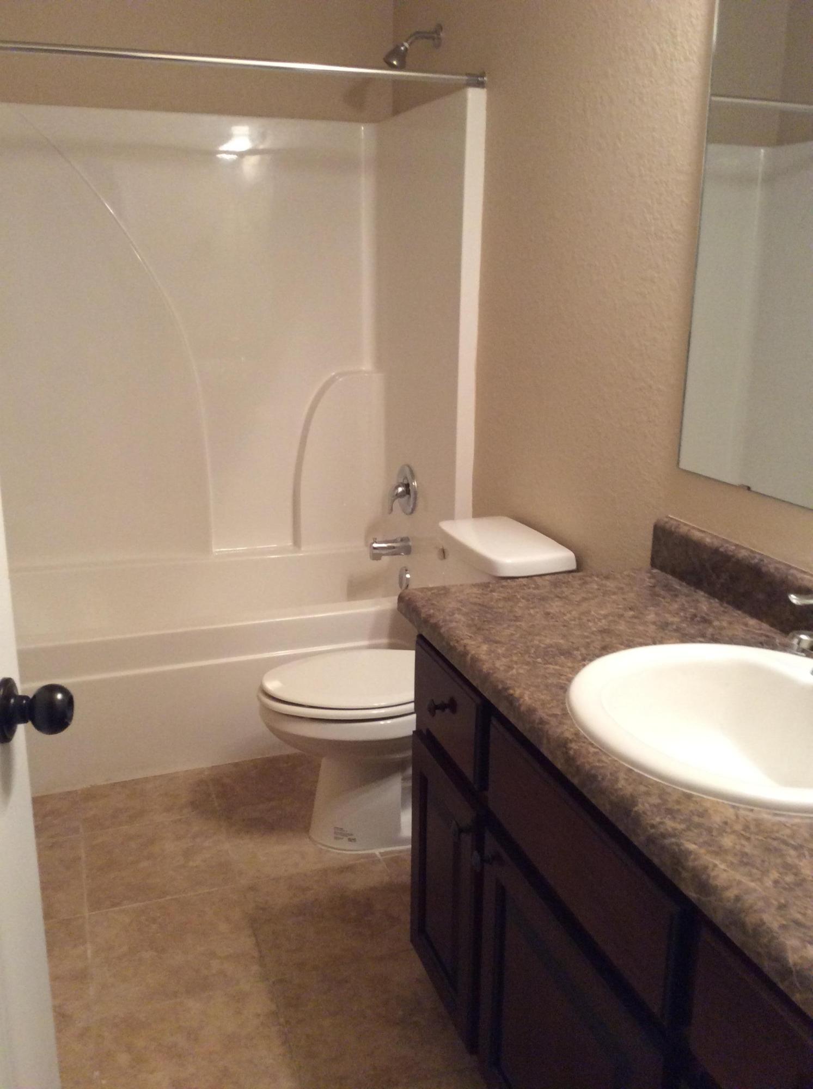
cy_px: 544
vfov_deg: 56.9
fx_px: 1005
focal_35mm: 32
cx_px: 406
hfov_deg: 44.0
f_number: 2.4
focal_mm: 3.3
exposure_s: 1/24
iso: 160
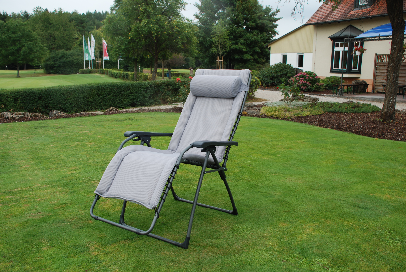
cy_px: 136
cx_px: 203
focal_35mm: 33
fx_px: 373
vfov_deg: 40.1
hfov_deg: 57.2
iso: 140
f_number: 5.6
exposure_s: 1/125
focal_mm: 22
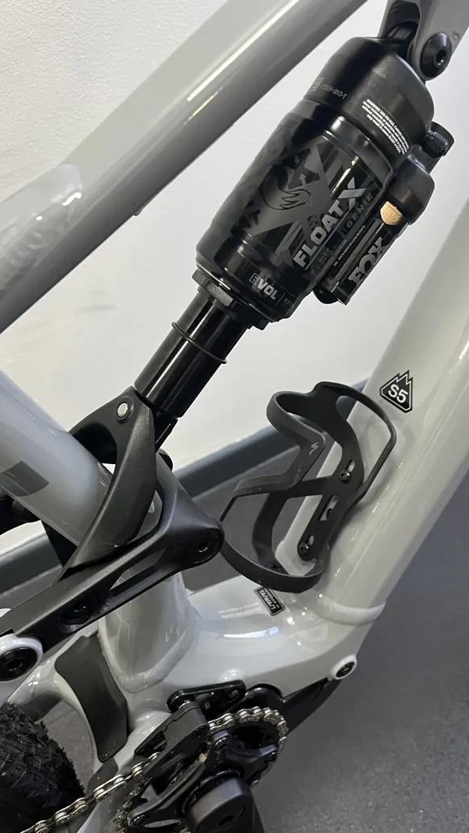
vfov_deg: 66.1
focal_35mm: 29
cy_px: 415
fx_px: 641
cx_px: 233
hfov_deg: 40.2
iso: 160
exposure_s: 1/50
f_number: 1.6
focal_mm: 5.1
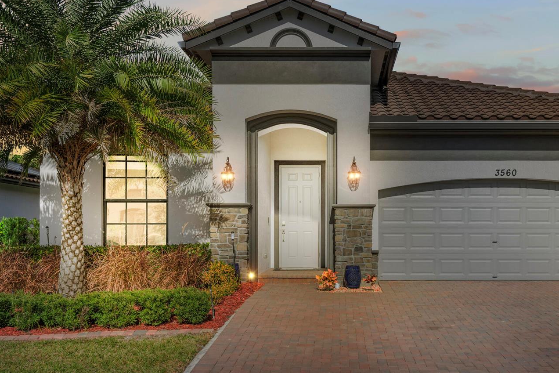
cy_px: 155
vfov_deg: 35.1
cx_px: 342
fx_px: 587
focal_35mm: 38
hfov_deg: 50.5
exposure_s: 1/320
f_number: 8
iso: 64
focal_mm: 23.5
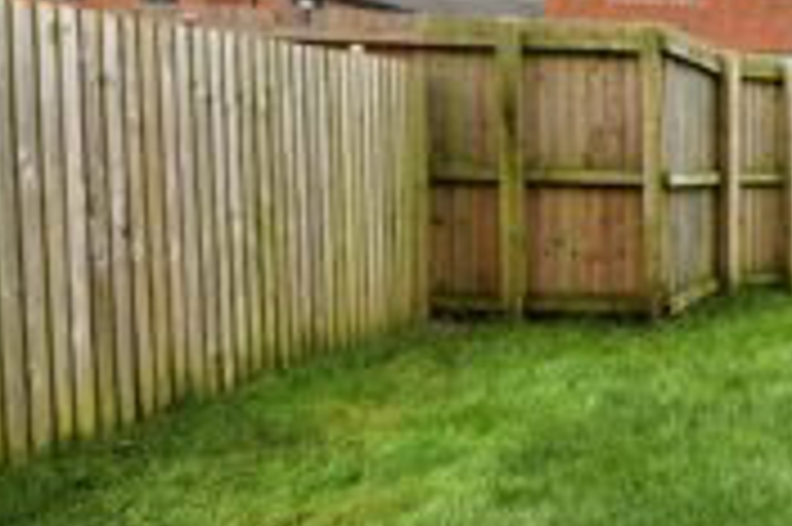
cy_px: 223
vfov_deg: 27.4
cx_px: 976
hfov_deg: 32.5
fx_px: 1077
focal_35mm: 49
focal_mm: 10
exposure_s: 1/100
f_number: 5
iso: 100
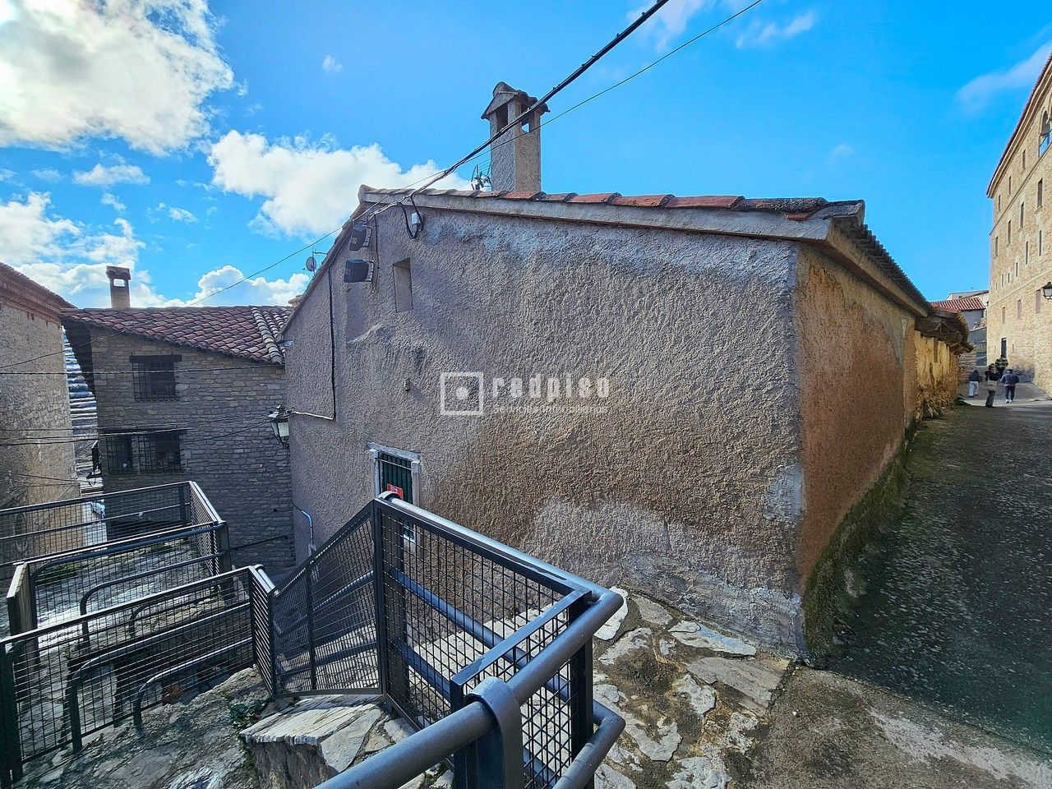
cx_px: 526
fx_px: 395
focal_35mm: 13
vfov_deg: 89.9
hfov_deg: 106.2
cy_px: 394
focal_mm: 2.2
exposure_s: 1/859
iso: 50
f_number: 2.2
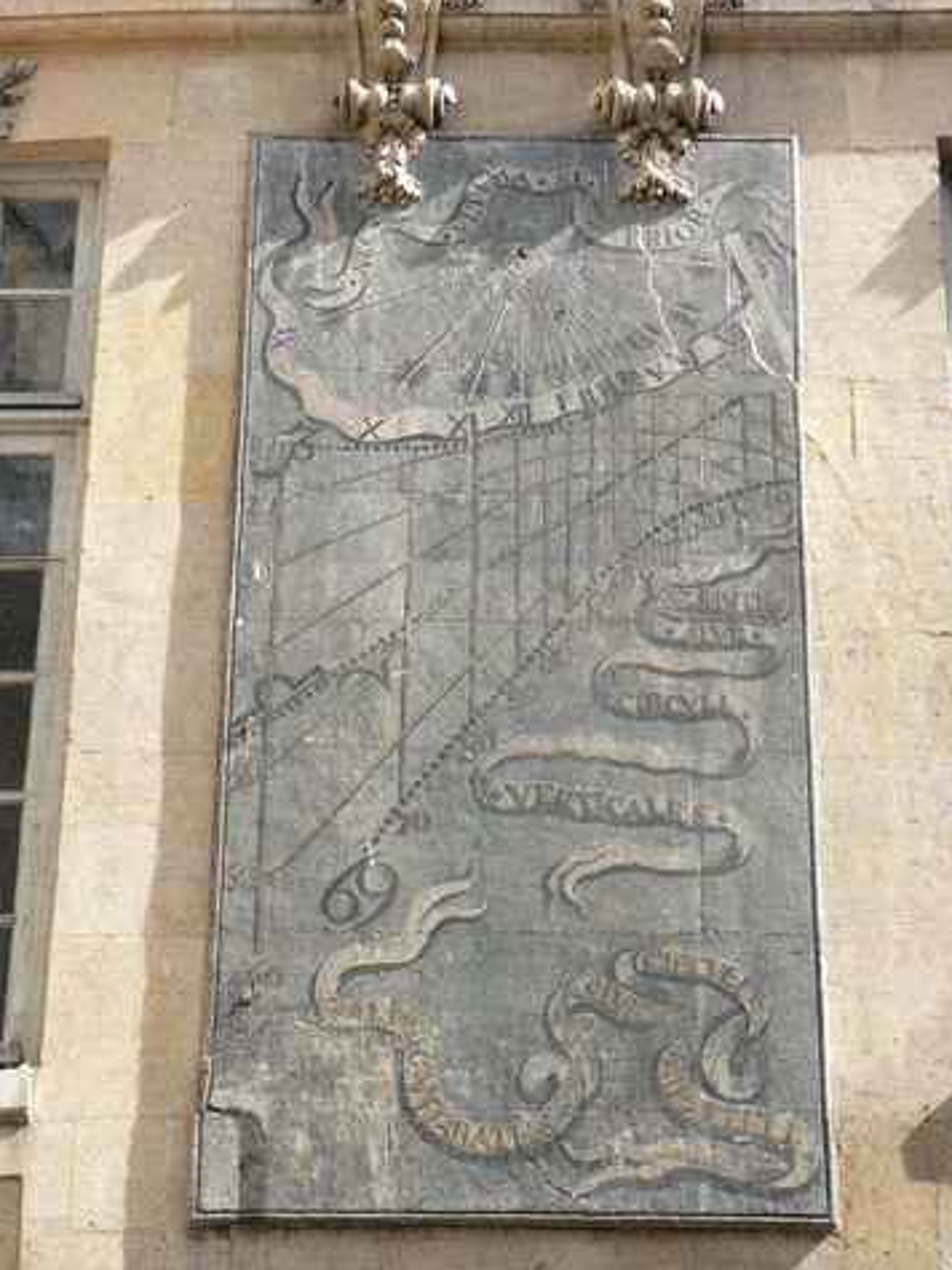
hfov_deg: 15.6
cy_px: 644
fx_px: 3485
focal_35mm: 95
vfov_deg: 20.7
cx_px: 487
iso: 64
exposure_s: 1/100
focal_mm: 15.8
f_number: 4
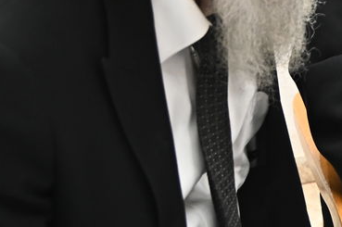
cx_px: 611
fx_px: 1224
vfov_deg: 10.3
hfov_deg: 14.1
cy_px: -98
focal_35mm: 129
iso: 2000
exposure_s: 1/125
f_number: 4.5
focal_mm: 34
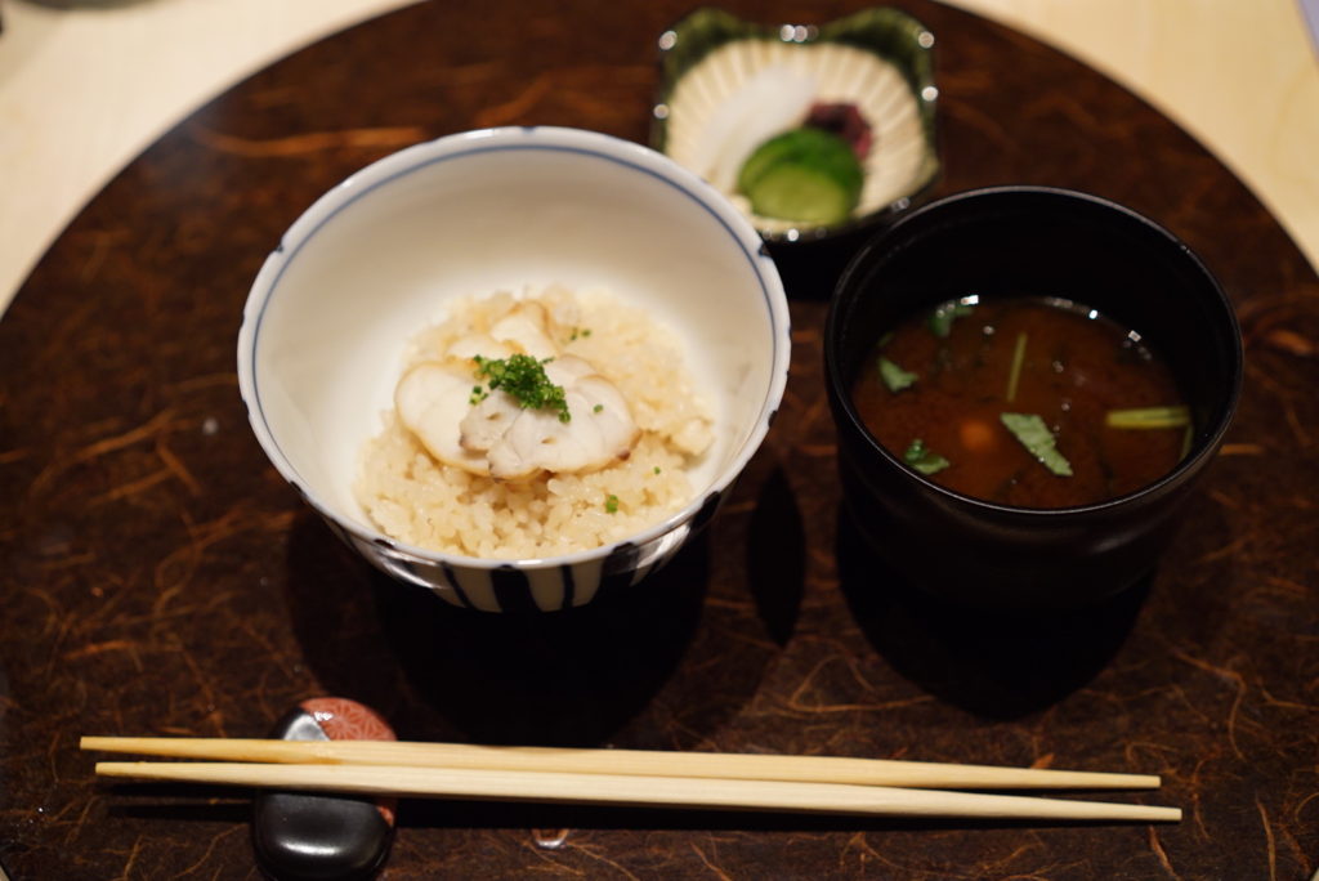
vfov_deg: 24.7
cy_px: 440
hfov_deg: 36.2
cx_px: 660
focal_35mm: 55
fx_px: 2016
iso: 1600
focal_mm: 55
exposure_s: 1/160
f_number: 3.2
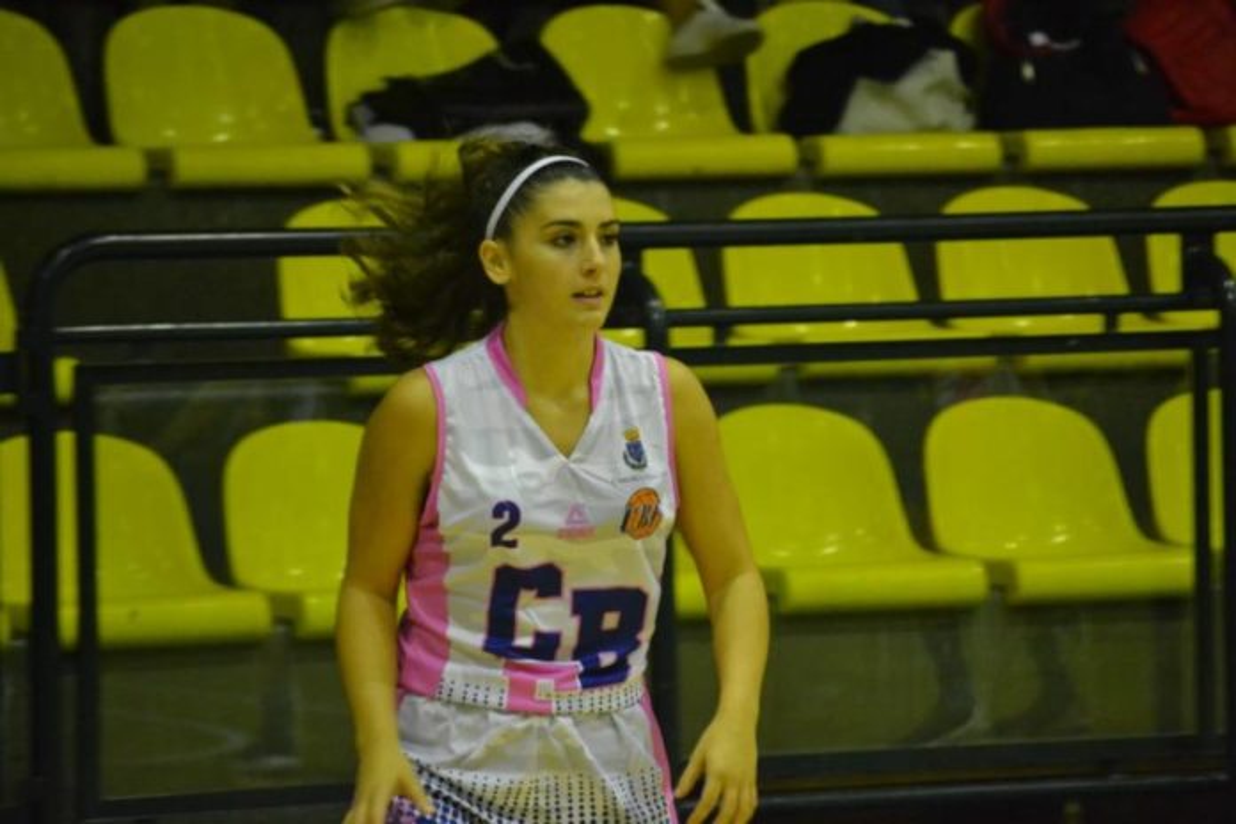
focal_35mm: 218
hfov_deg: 9.5
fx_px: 7467
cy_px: 412
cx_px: 618
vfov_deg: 6.3
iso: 3200
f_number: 5
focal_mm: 145
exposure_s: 1/80
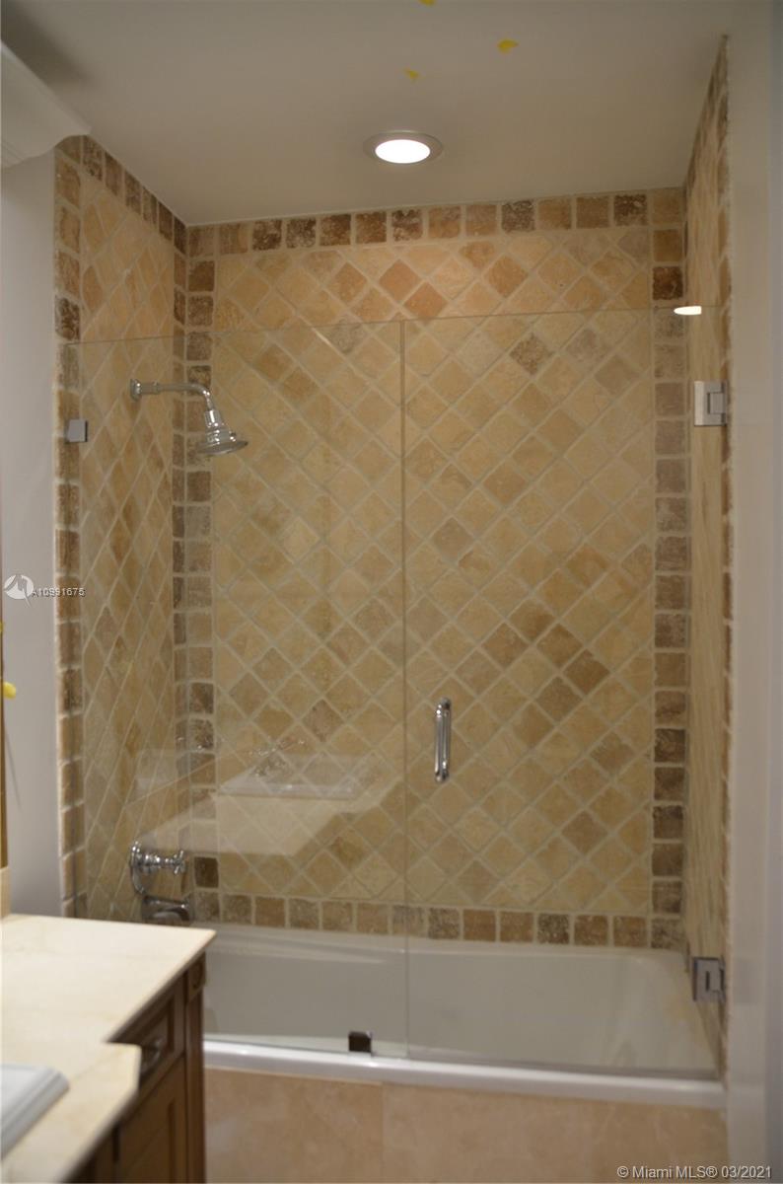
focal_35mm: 27
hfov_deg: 47.7
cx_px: 392
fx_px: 885
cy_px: 592
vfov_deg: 67.5
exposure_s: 1/60
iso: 640
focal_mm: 18
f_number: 4
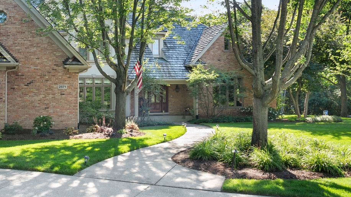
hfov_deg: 51.4
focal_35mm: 37
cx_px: 83
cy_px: 40
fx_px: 344
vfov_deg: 31.2
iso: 400
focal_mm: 20
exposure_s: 1/80
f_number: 8
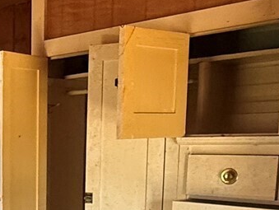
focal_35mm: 66
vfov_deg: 21.3
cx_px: -47
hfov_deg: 26.4
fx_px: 533
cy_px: 225
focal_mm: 2.22
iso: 320
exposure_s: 1/89
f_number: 2.2
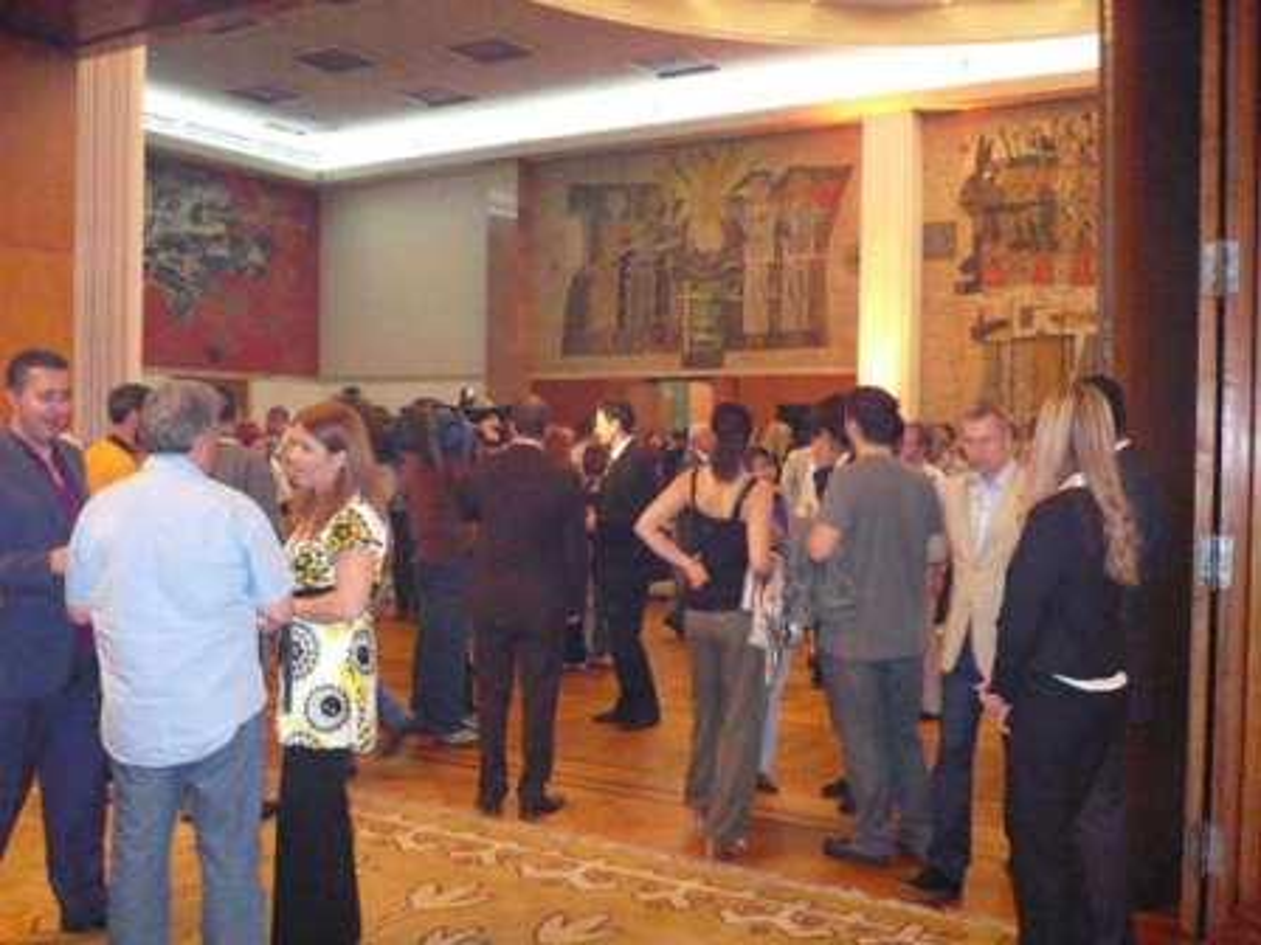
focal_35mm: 35
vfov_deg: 40.7
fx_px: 1275
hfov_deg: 52.6
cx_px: 630
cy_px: 472
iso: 640
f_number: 2.8
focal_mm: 5.8
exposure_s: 1/30
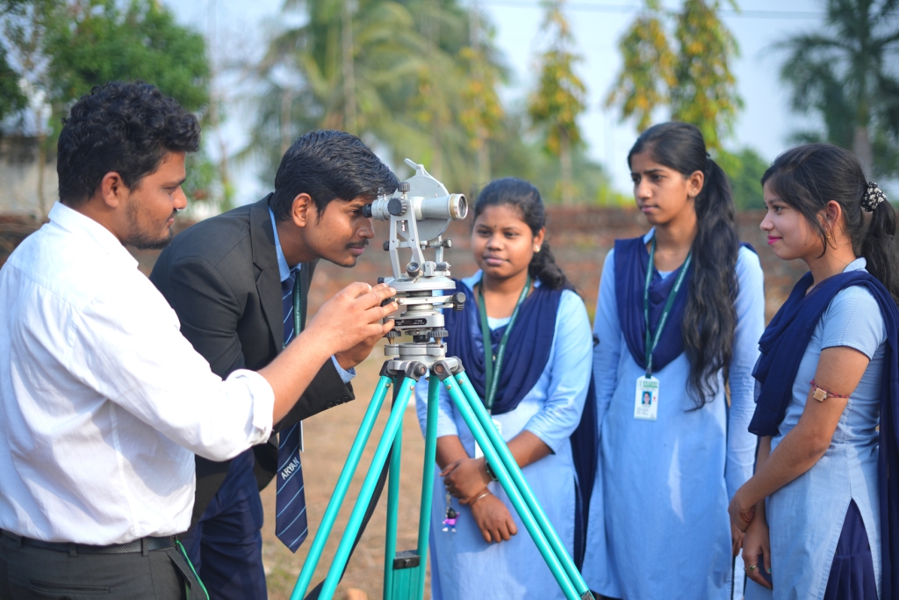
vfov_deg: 27.0
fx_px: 1249
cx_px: 450
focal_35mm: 50
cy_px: 300
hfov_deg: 39.6
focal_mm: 50
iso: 50
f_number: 1.8
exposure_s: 1/800
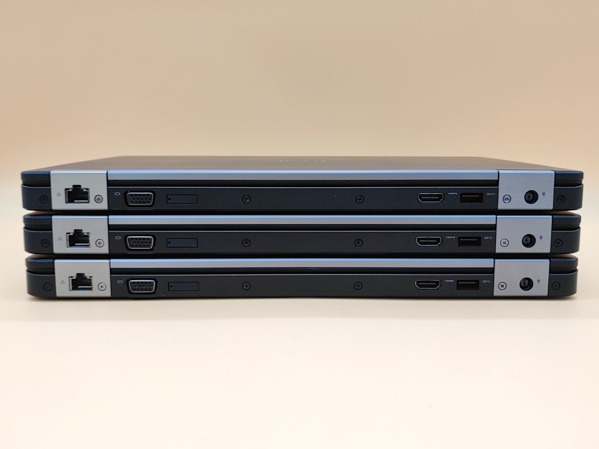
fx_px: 640
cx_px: 298
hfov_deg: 50.1
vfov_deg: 38.7
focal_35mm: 37
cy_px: 224
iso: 50
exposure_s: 1/65
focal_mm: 4.36
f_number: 1.8
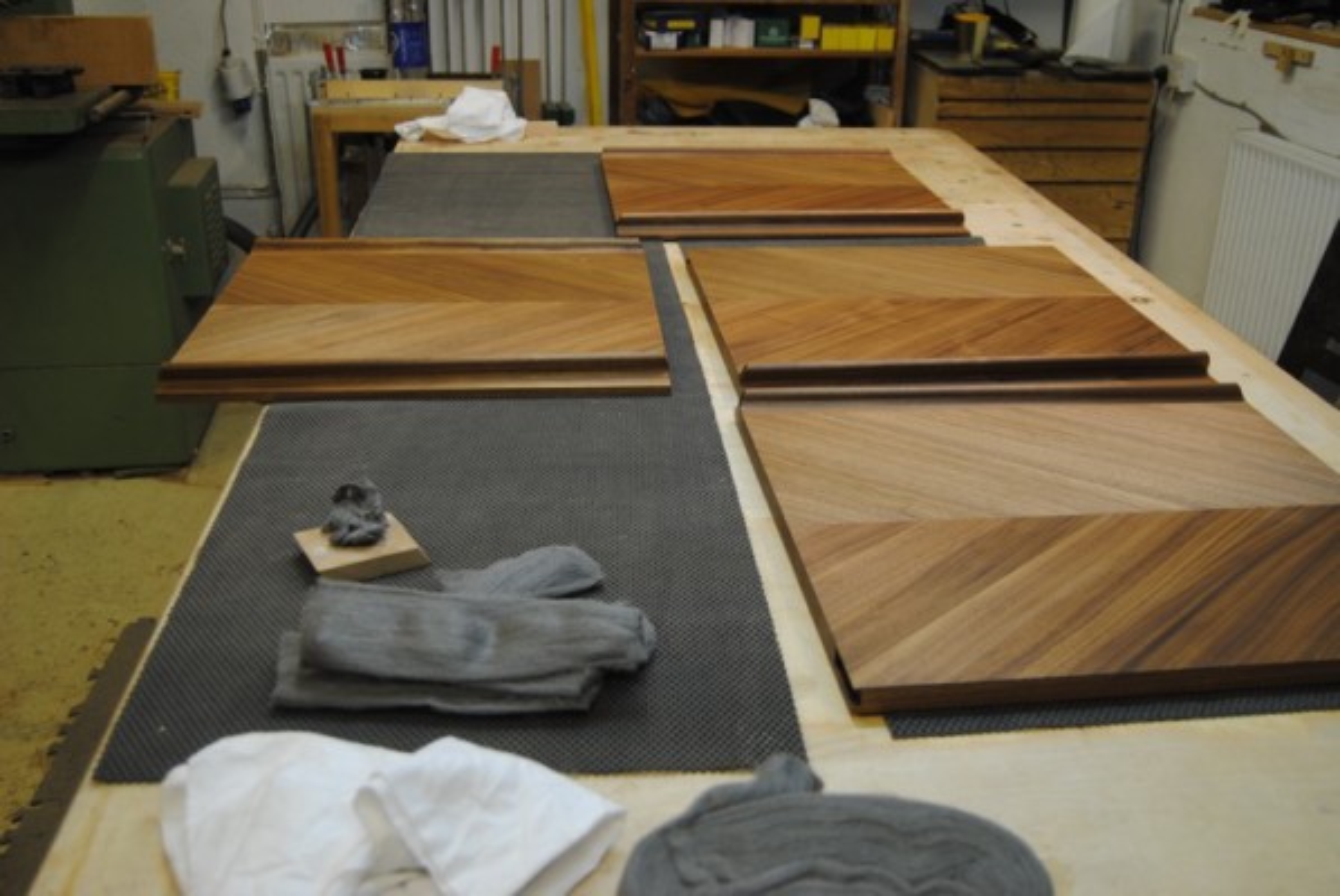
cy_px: 448
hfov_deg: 55.1
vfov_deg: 38.4
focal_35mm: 34
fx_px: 1285
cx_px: 670
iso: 250
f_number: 3.8
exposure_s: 1/30
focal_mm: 23
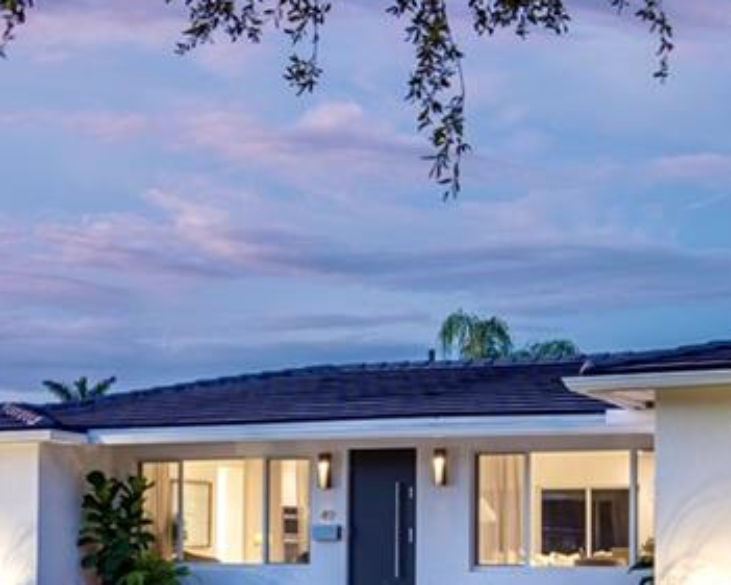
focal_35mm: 77
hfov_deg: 24.7
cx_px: 296
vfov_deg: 19.7
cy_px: 487
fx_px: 1666
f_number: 7.1
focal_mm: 18
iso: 31
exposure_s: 2.5
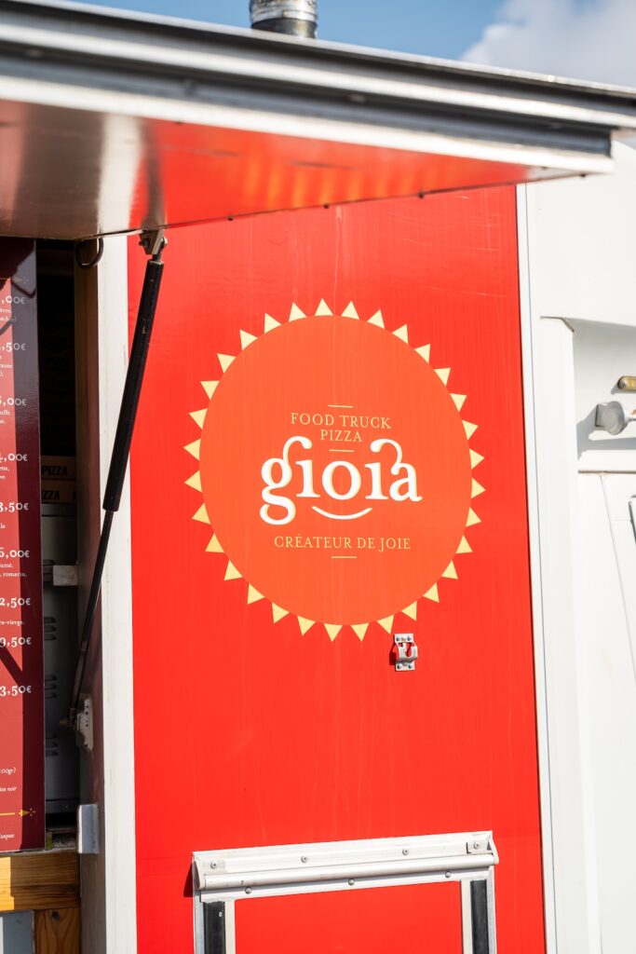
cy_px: 477
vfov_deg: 28.8
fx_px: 1854
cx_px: 318
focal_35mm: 70
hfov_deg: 19.5
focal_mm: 70
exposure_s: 1/50
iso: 100
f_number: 4.5
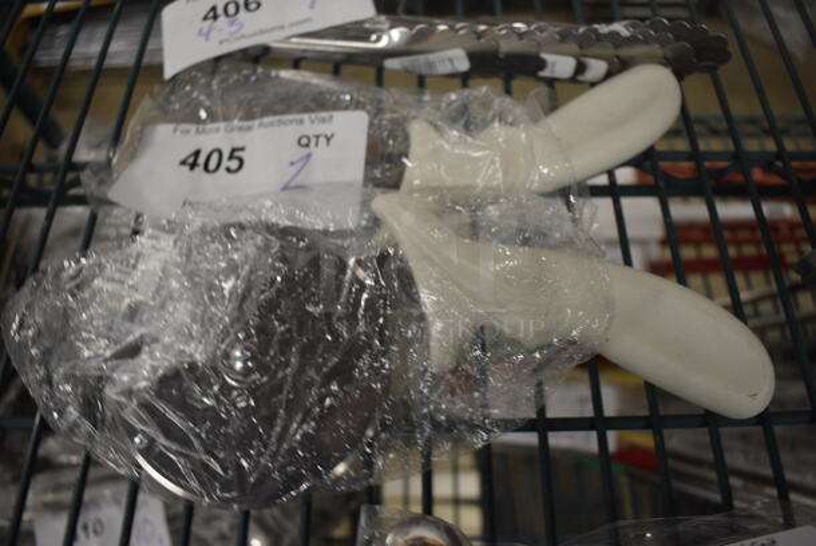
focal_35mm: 30
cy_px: 273
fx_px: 681
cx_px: 408
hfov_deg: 61.9
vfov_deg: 43.7
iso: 800
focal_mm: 20
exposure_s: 1/60
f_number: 4.5
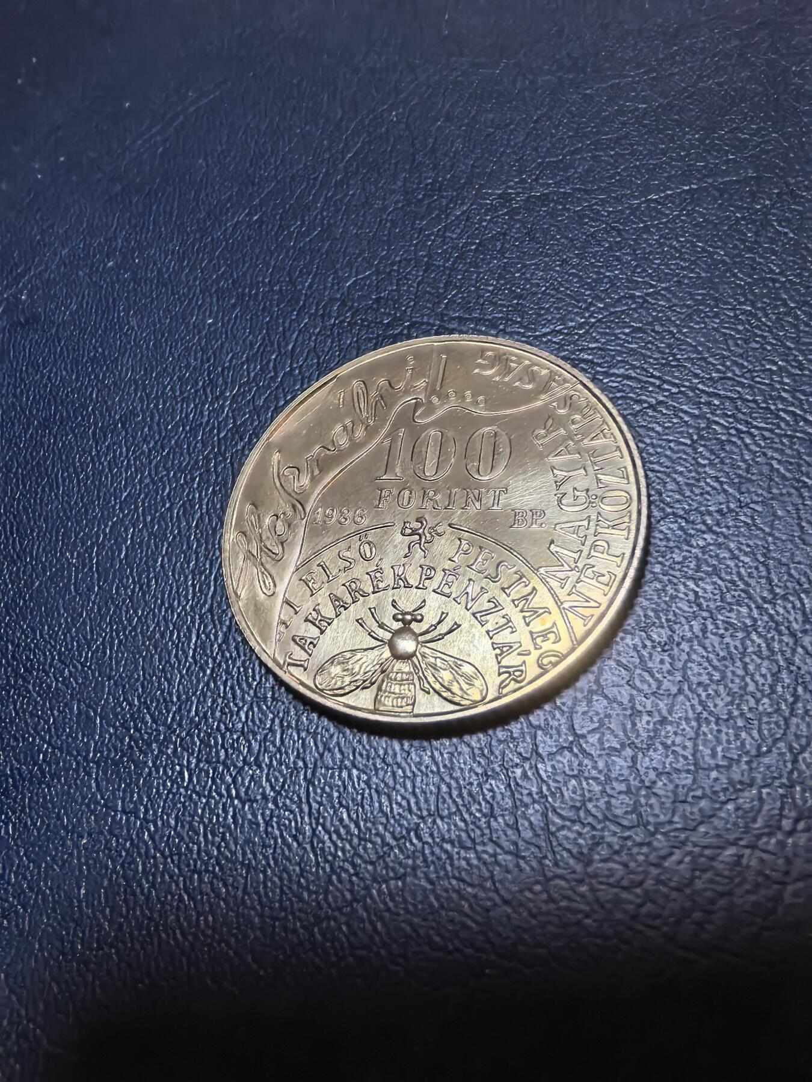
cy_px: 541
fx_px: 751
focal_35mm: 24
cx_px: 406
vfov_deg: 71.6
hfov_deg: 56.8
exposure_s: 1/33.3
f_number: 2.2
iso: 200
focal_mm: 1.68
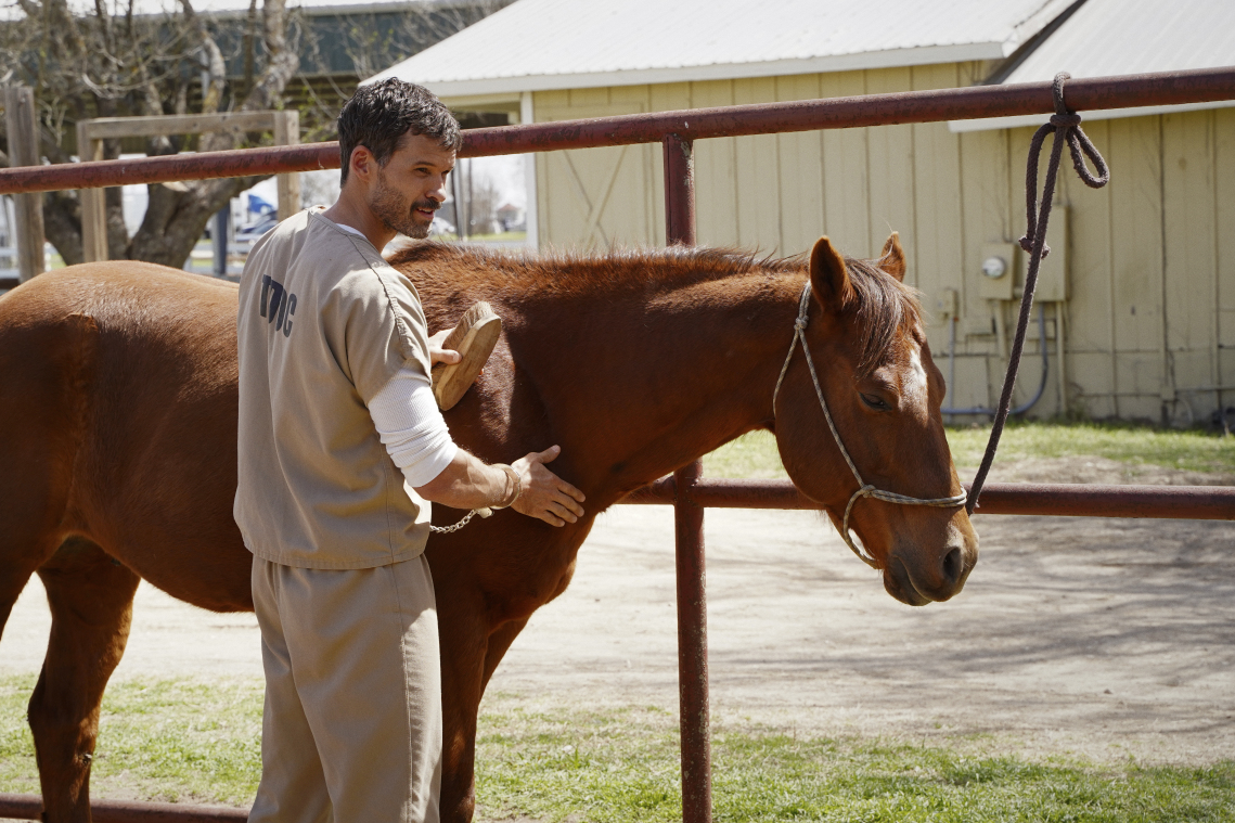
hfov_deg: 25.7
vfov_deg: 17.3
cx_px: 600
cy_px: 406
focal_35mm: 79
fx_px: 2710
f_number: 7.1
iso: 320
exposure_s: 1/400
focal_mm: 75
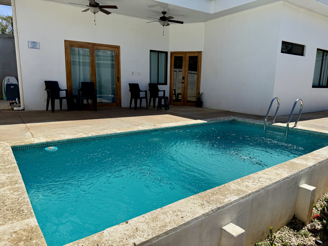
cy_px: 123
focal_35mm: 24
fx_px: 227
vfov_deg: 56.8
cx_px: 164
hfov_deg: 71.6
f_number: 1.78
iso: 80
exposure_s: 1/7092
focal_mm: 6.76
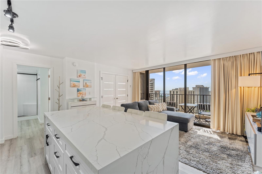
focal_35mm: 14
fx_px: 102
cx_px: 131
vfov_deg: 81.2
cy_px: 87
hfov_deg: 104.3
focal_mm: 14
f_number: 9
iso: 400
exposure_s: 1/20
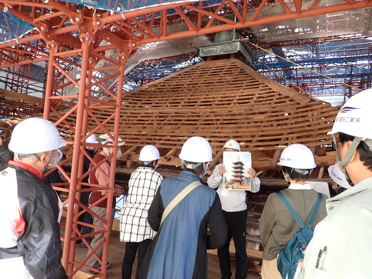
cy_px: 140
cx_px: 186
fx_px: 269
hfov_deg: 69.4
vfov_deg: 54.9
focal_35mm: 25
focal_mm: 4.5
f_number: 2
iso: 100
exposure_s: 1/60
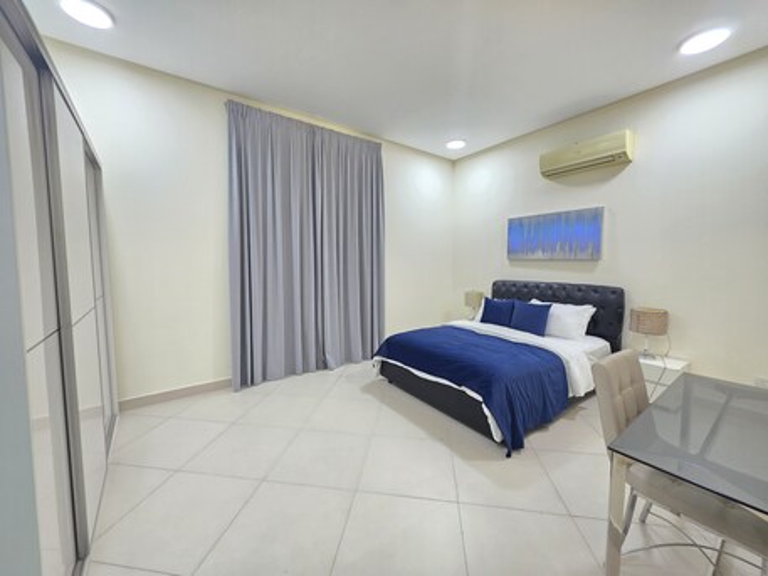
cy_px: 288
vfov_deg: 89.9
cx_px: 384
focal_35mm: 13
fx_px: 288
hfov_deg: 106.2
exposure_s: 1/50
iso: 160
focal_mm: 2.2
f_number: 1.9
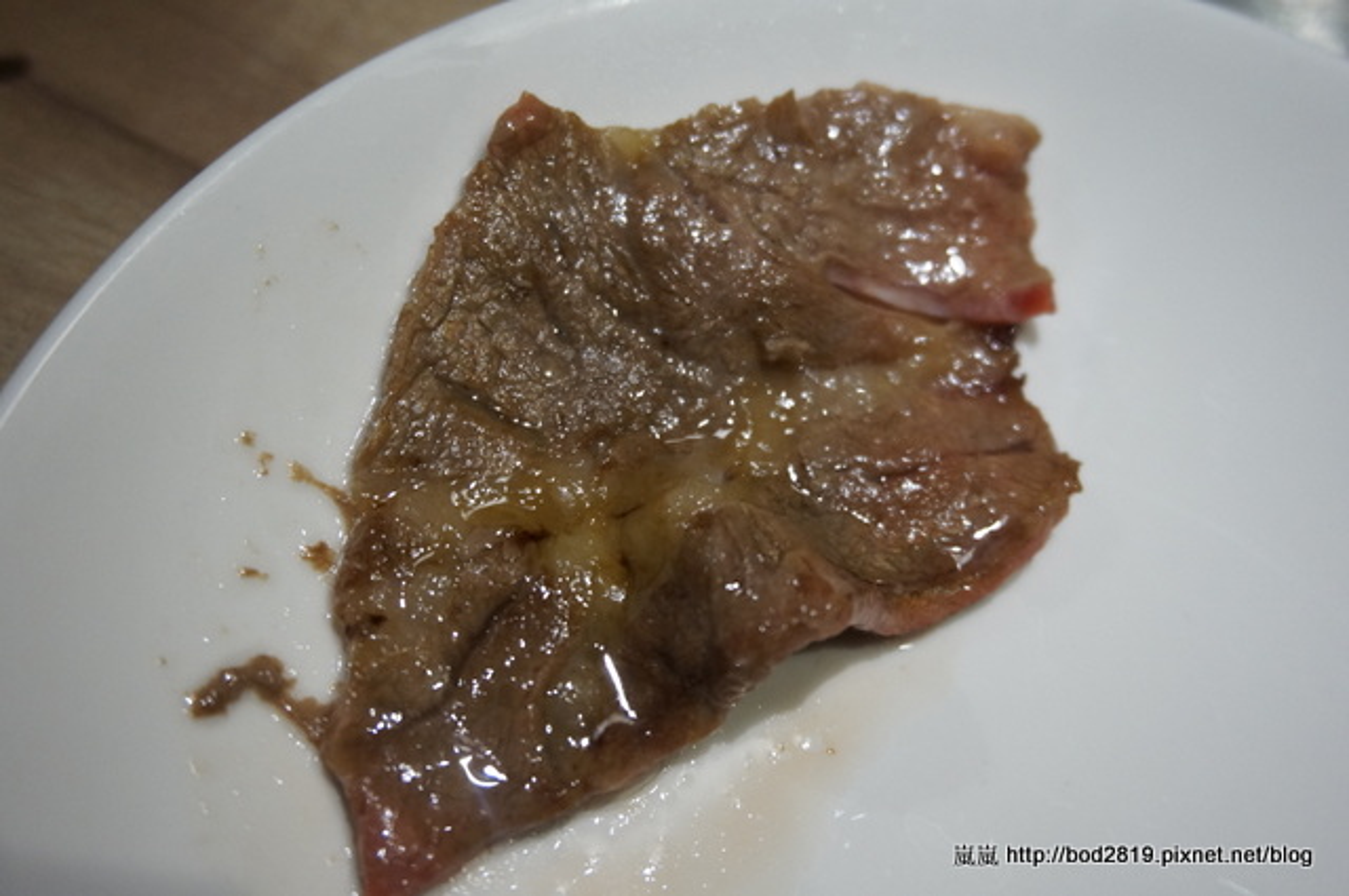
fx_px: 1460
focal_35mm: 39
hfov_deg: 49.6
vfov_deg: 34.1
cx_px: 674
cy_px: 448
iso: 1250
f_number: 4.5
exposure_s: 1/60
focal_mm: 26
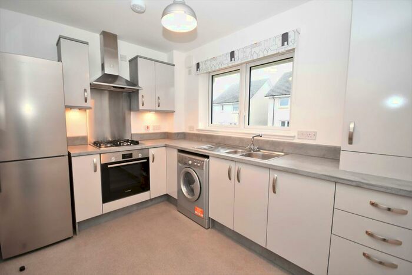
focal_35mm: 15
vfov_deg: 77.4
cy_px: 138
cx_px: 206
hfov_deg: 100.4
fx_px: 172
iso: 720
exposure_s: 1/60
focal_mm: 10
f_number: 4
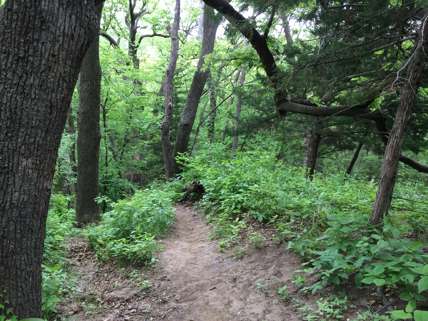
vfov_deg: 46.8
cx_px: 214
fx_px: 371
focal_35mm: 30
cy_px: 160
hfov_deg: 60.0
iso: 40
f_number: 2.2
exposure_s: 1/40
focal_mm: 4.12
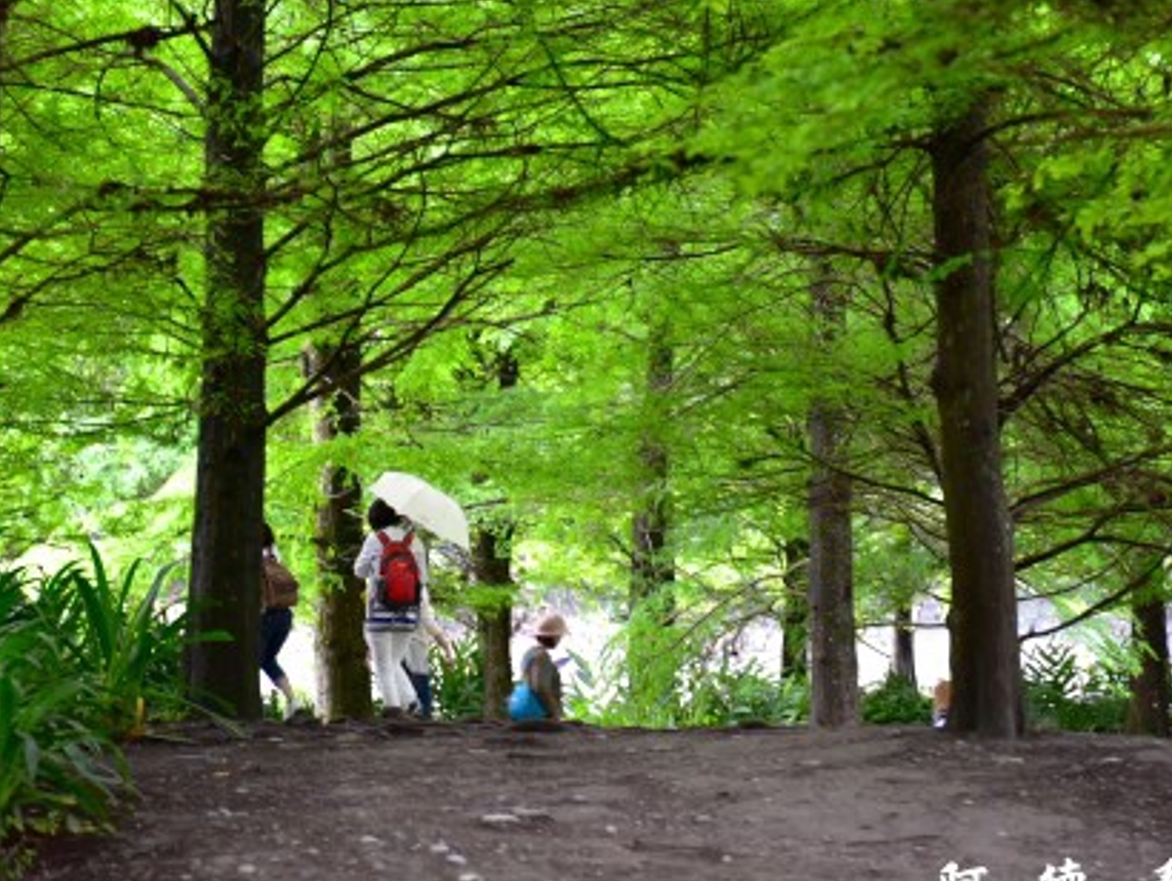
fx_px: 3557
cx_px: 512
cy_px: 393
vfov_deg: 14.1
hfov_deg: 18.7
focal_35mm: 105
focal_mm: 70
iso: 500
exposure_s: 1/40
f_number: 2.8
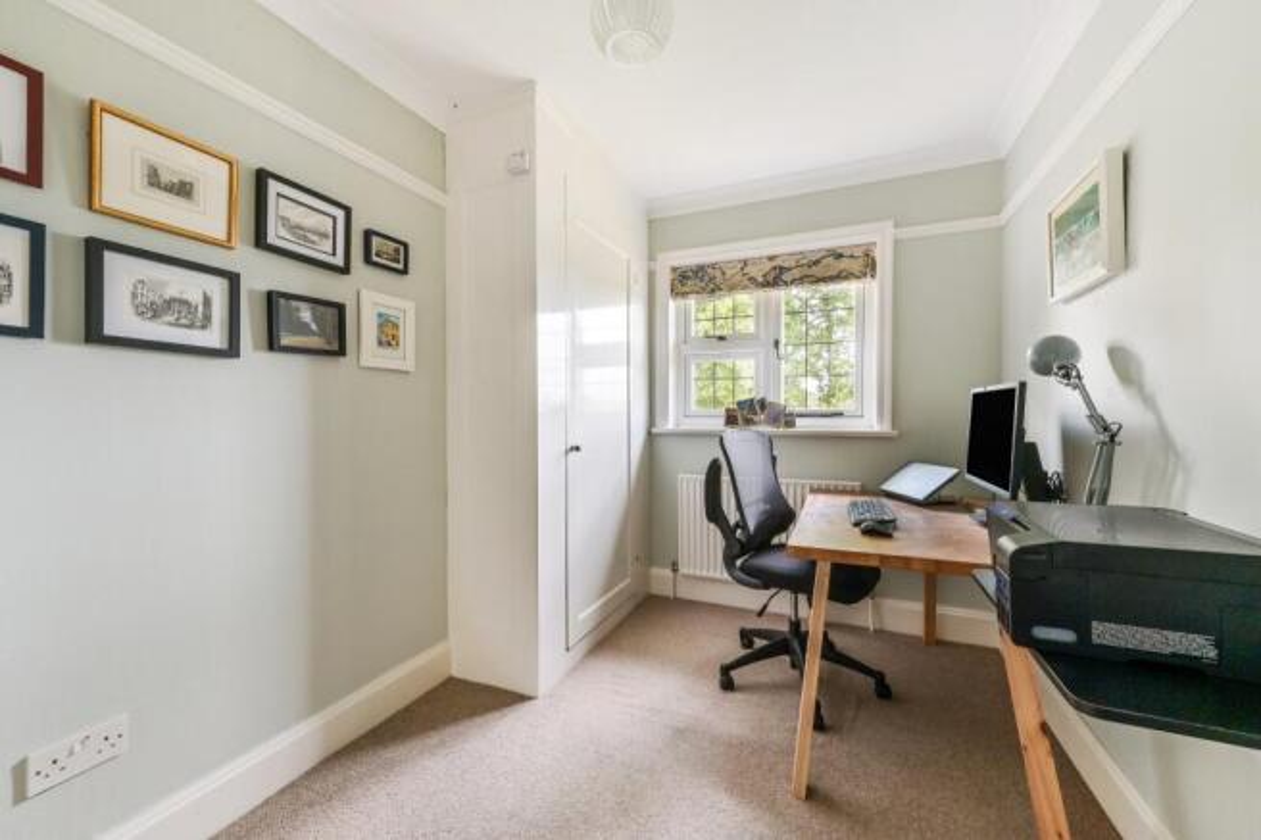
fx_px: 490
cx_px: 630
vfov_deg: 81.2
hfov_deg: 104.3
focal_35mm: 14
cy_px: 420
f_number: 14
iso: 400
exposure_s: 1/3
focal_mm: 14
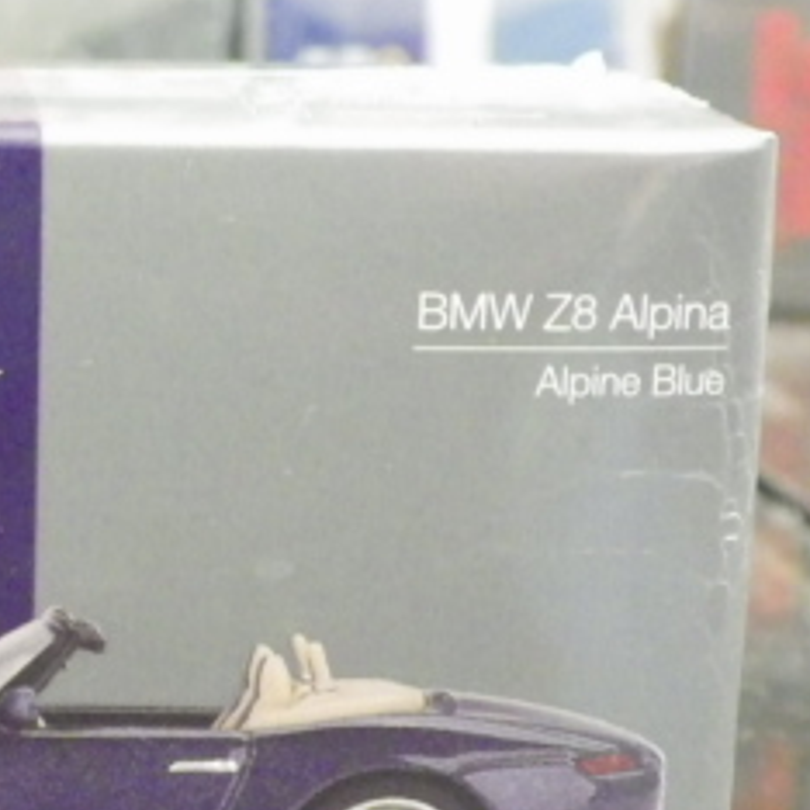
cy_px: 474
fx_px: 3203
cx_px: -187
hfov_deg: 13.9
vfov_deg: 14.4
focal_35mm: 121
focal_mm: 9
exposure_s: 1/25
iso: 1600
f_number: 3.8
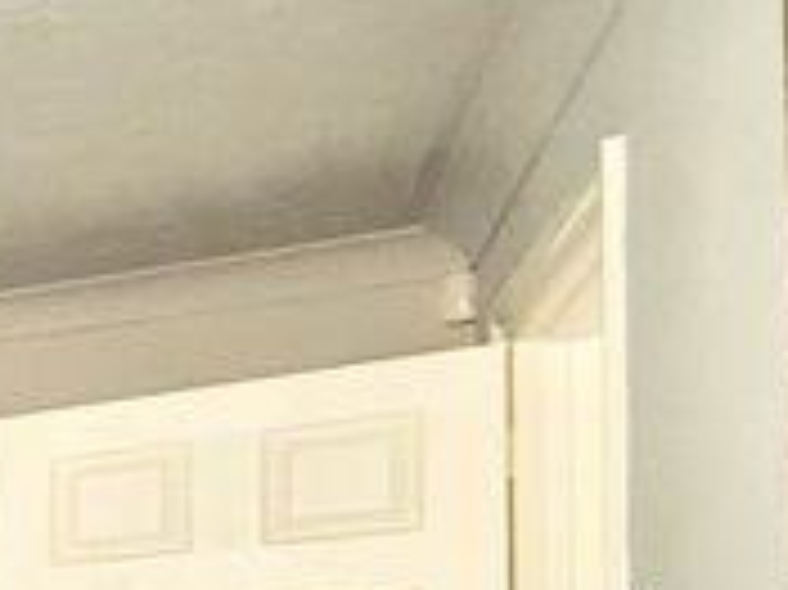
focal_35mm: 77
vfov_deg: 17.6
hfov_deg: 14.7
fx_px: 1752
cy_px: 820
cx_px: -1139
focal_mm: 2.22
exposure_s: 1/60
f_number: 2.2
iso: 400
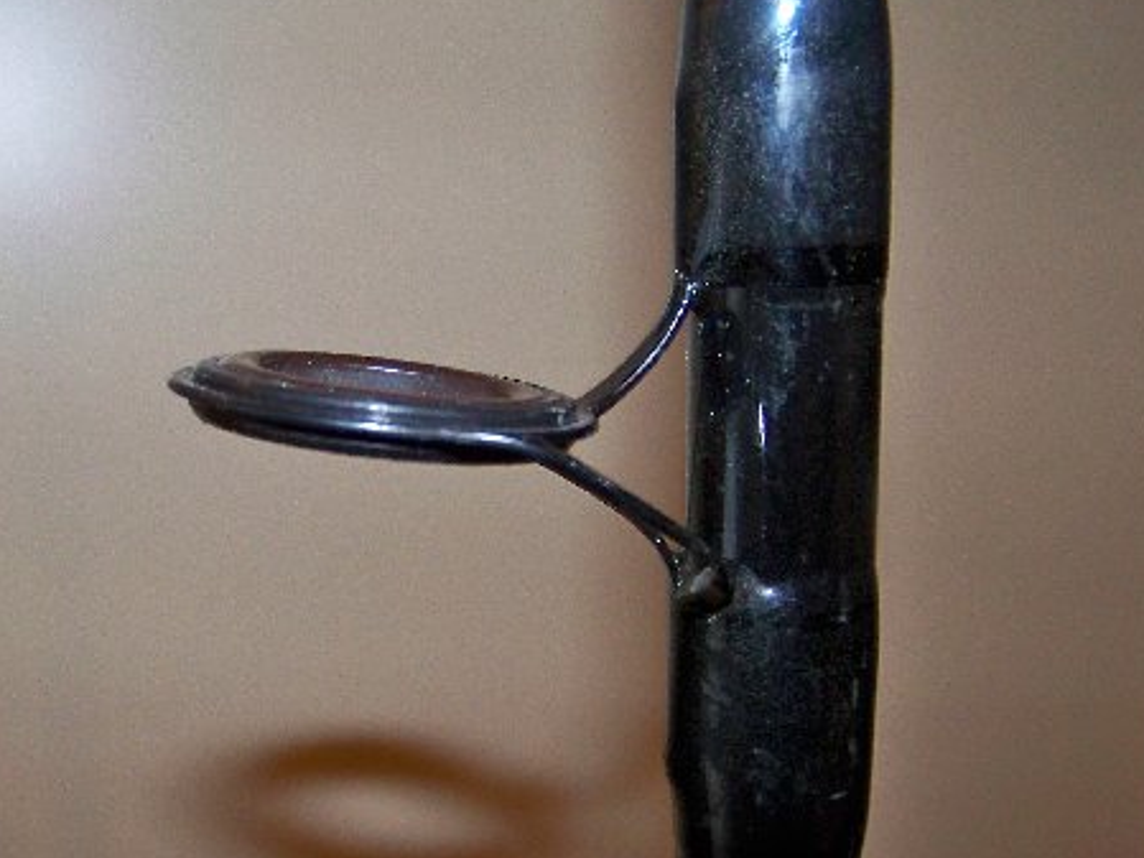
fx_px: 1554
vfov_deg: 30.9
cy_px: 453
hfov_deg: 40.0
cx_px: 400
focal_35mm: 47
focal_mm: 5.85
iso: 200
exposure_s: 1/30
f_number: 2.8
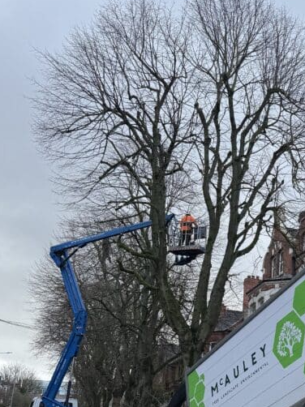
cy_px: 286
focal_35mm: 49
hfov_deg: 28.4
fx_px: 576
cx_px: 282
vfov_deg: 38.3
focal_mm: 6.76
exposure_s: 1/1337
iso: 80
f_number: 1.78
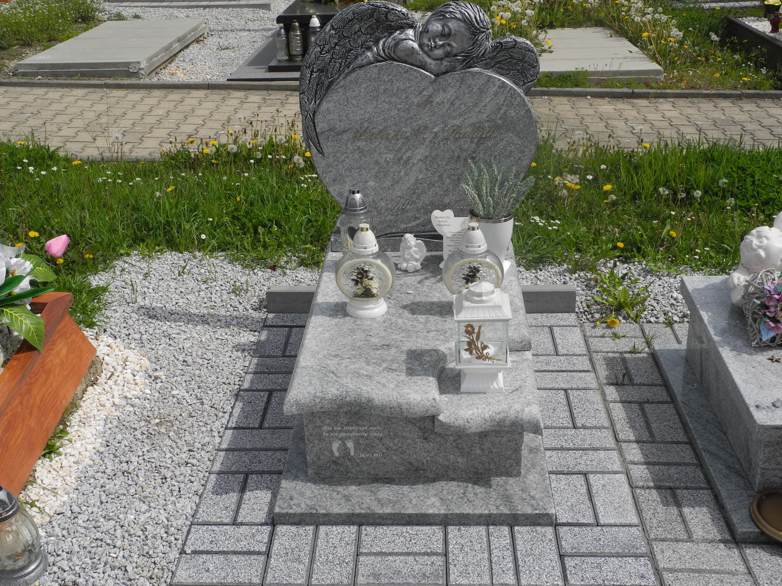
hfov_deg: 45.8
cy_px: 293
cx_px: 391
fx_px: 926
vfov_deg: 35.1
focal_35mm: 41
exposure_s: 1/1000
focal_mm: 8.8
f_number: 5
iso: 100
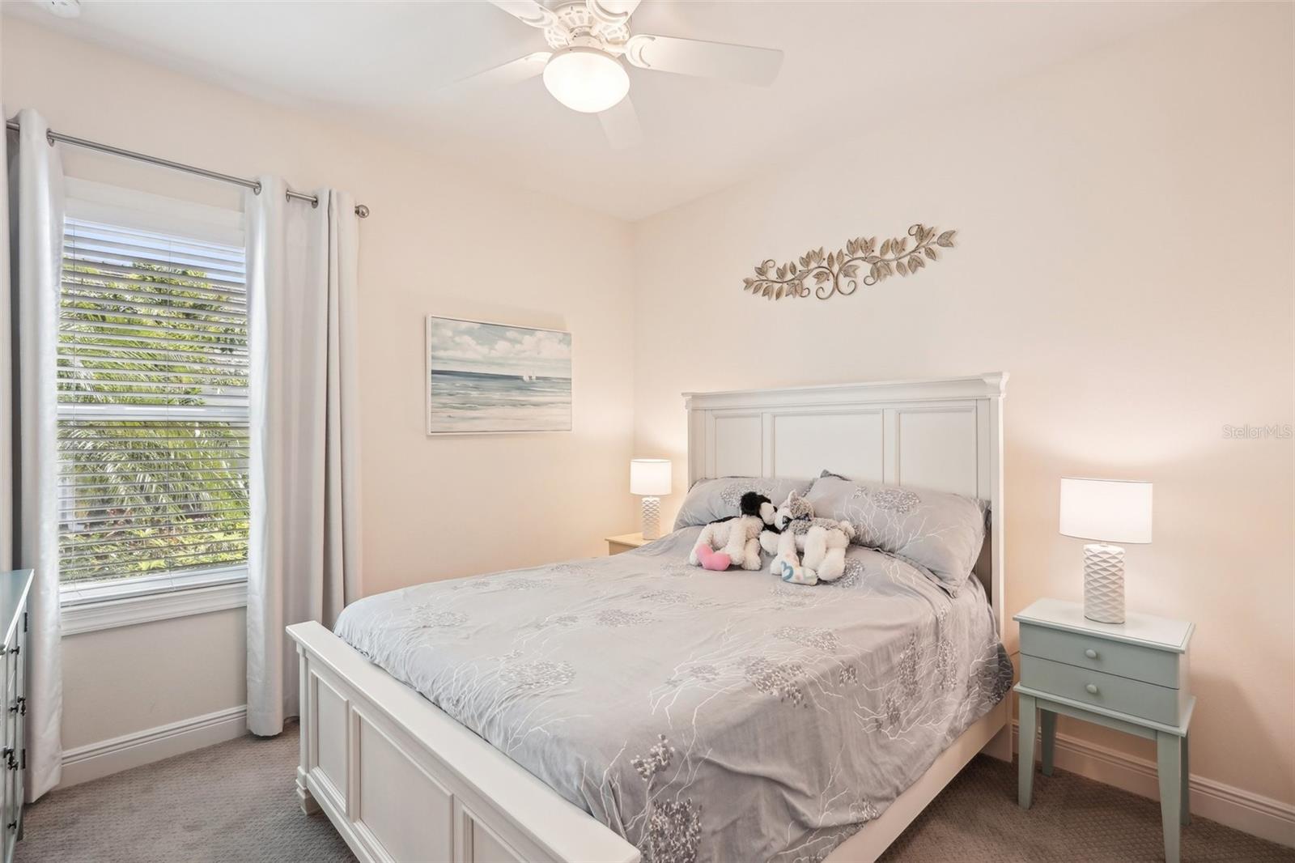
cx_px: 648
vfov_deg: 73.7
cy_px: 432
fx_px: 575
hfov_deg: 96.7
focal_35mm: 16
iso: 400
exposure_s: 1/25
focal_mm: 16
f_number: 8
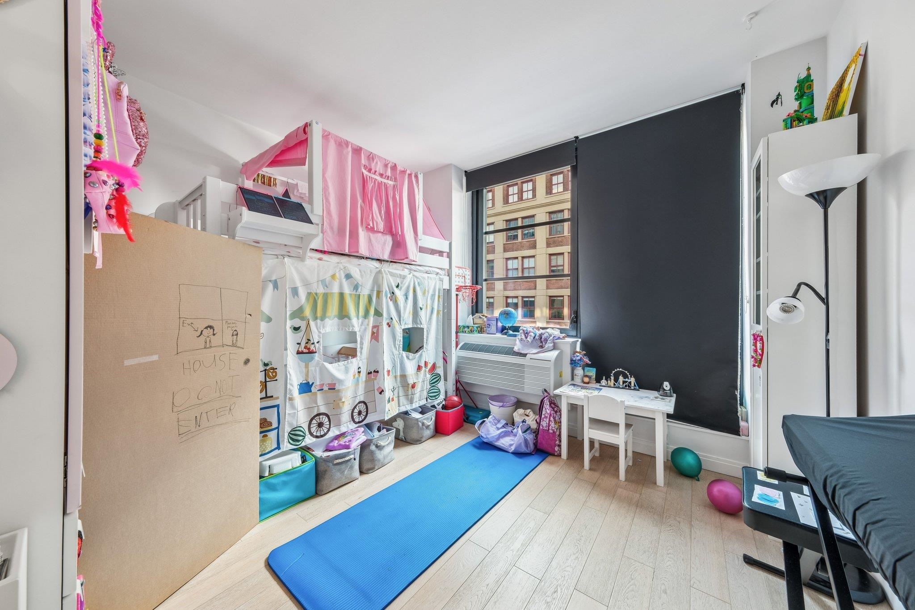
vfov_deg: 90.0
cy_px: 305
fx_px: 305
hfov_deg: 112.6
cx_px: 458
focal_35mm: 12
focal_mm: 8
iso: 200
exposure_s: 1/3.33
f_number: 8
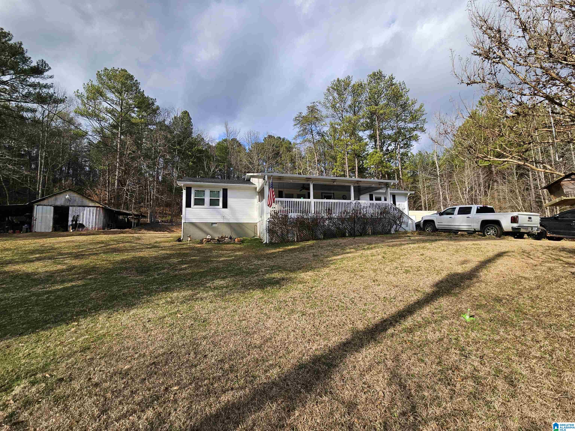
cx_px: 288
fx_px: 216
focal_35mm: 13
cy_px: 216
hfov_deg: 106.2
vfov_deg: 89.9
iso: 50
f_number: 2.2
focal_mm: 2.2
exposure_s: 1/1517
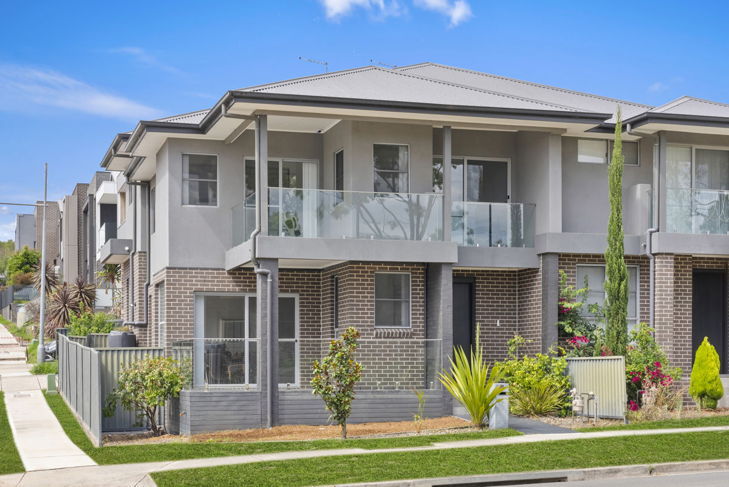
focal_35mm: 57
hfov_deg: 35.0
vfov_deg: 23.8
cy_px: 244
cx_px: 364
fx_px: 1155
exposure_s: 1/100
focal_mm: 57
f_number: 16
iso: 640
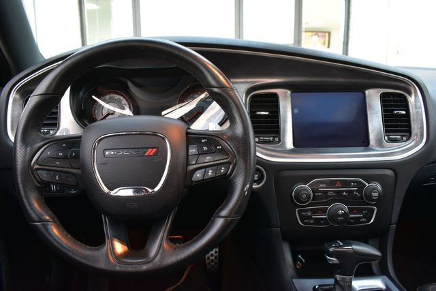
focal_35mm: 27
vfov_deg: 48.0
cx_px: 218
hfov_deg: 67.4
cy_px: 146
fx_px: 327
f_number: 6.3
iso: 1000
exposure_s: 1/15
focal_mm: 18
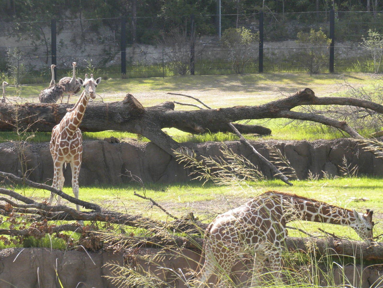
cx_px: 192
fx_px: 1317
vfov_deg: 12.5
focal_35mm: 119
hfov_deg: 16.6
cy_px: 144
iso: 185
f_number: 5.1
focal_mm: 21
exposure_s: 1/448
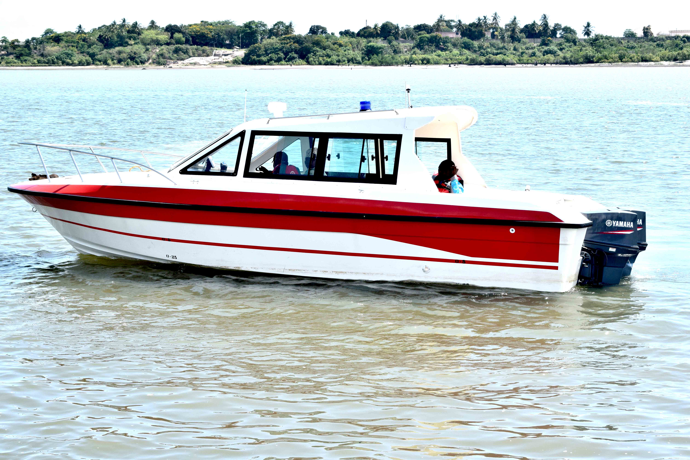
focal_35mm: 72
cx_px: 345
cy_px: 230
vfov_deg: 18.9
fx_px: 1380
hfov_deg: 28.1
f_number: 11
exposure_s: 1/500
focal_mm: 48
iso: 250
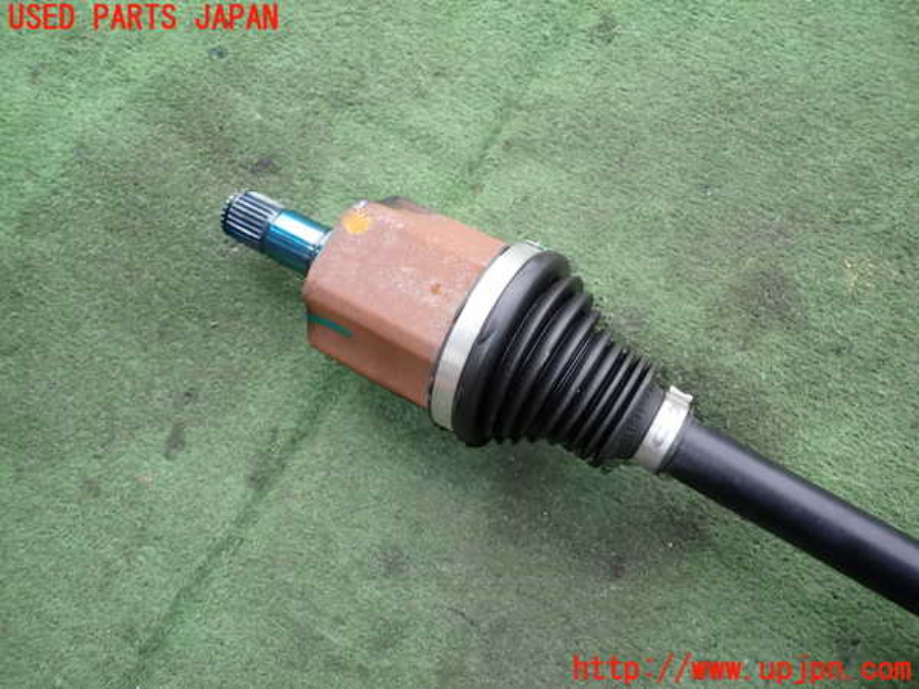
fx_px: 743
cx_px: 460
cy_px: 344
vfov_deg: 49.7
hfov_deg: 63.4
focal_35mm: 28
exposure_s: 1/30
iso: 100
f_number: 6.3
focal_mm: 5.05
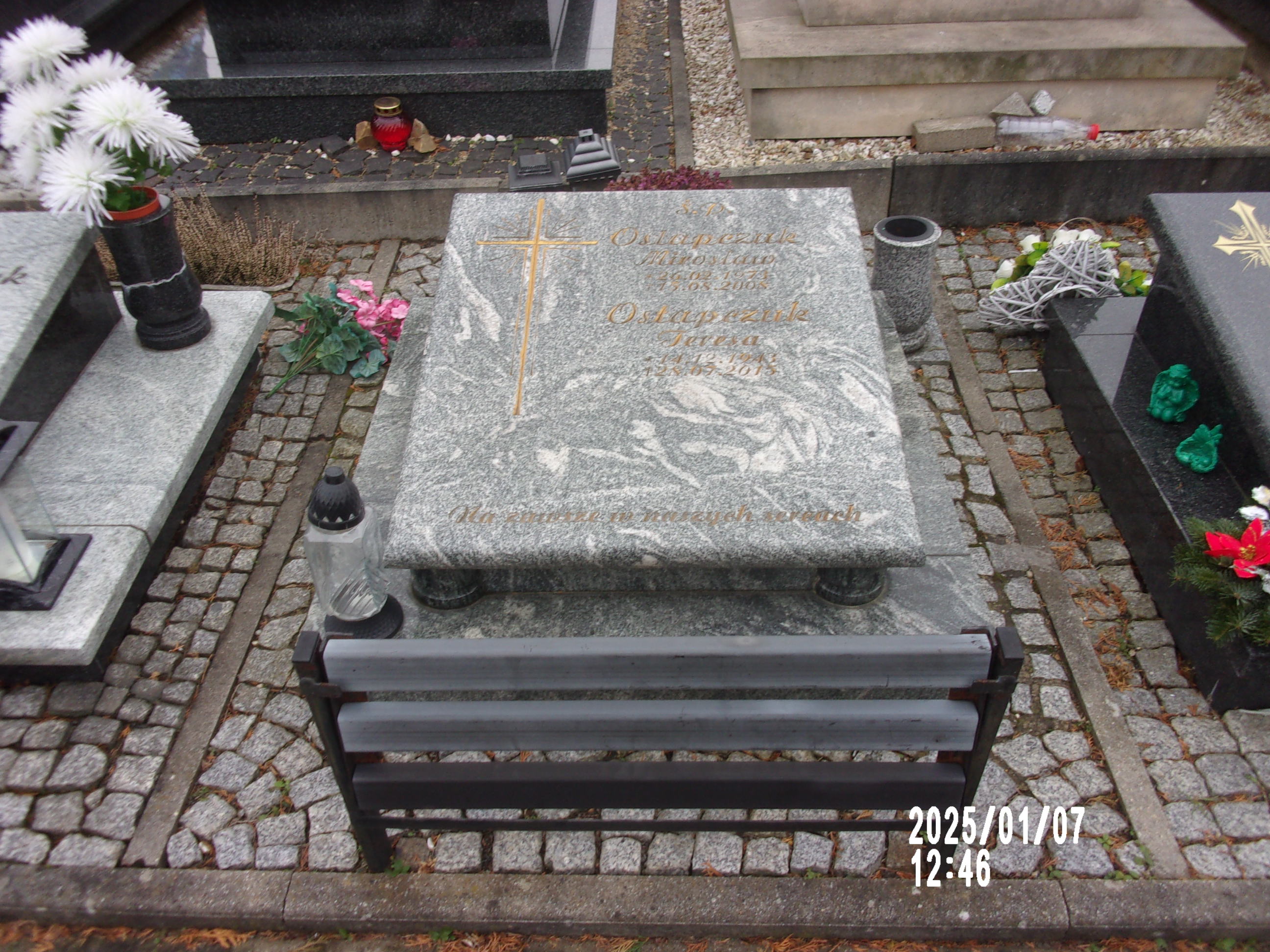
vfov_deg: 49.7
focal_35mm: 28
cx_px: 635
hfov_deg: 63.4
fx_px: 1027
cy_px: 476
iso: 80
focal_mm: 5.1
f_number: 3.9
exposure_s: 1/50
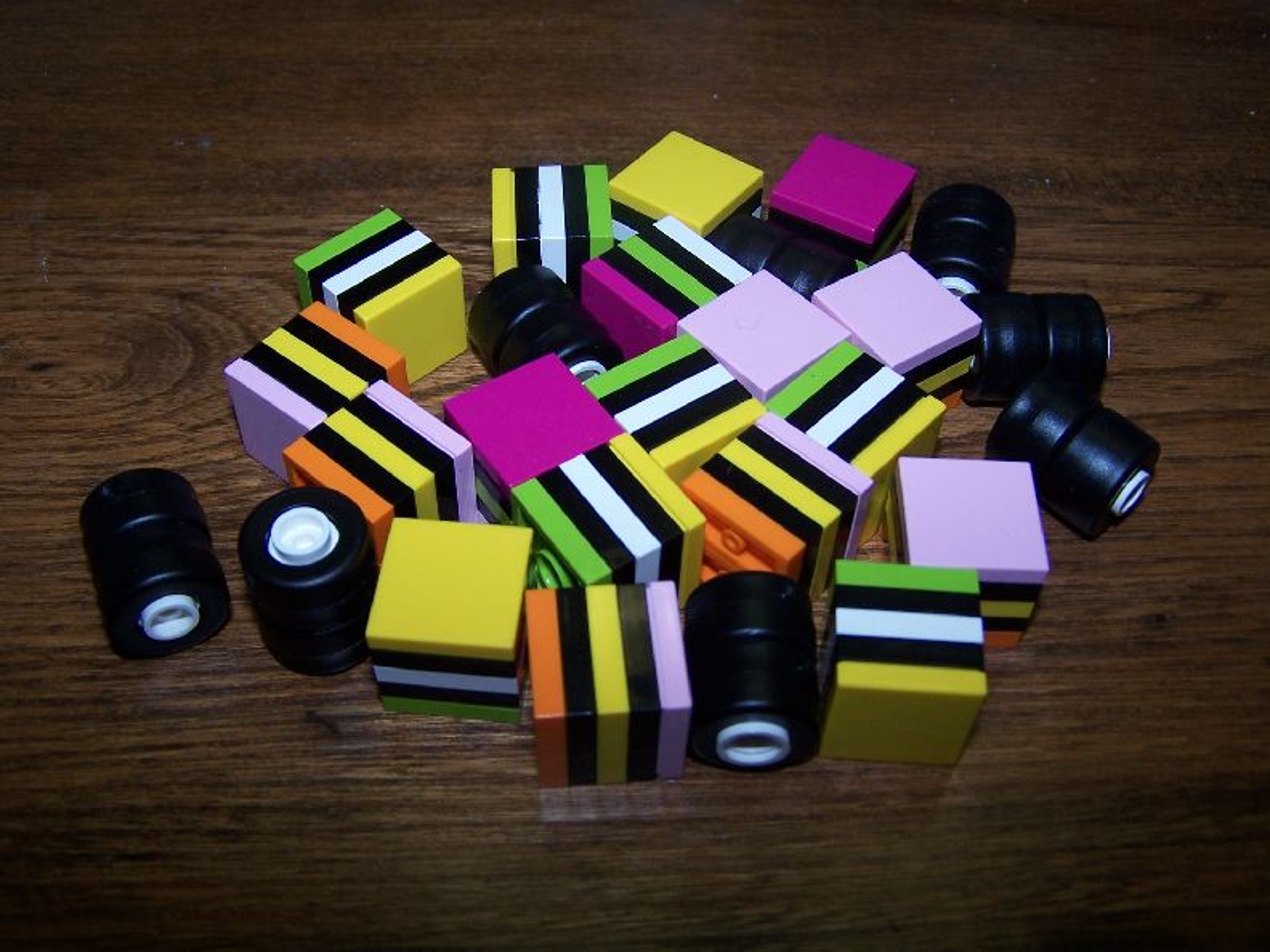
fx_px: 1394
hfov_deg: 49.0
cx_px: 635
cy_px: 476
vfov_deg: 37.7
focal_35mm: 38
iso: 80
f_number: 2.8
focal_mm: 6.3
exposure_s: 1/60
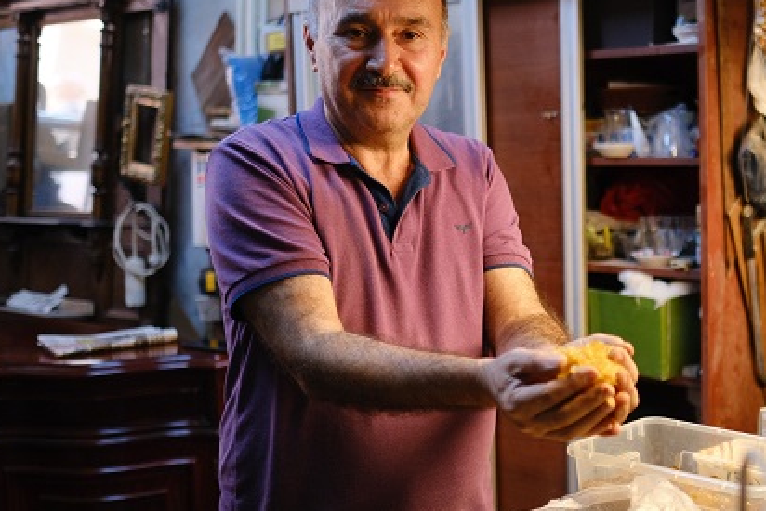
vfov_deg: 26.5
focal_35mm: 51
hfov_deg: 38.4
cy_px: 236
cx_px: 515
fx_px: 1085
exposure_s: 1/60
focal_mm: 23
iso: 320
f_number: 1.4
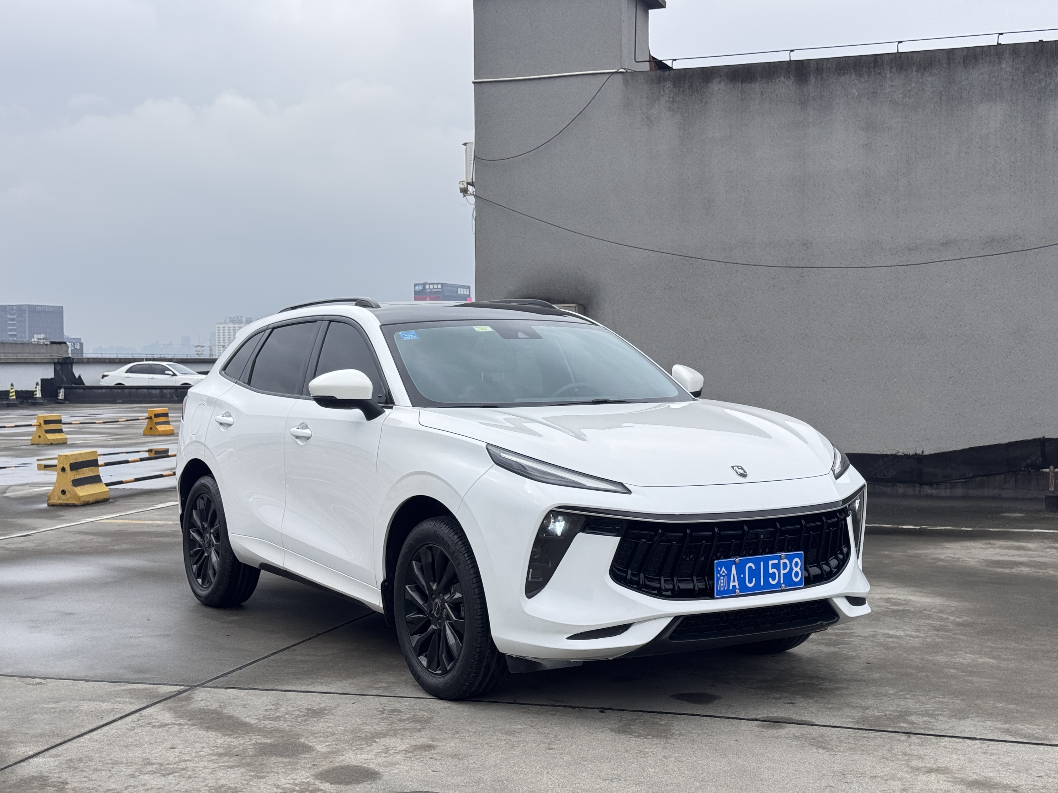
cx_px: 529
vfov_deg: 30.3
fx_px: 1467
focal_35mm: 48
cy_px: 396
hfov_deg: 39.7
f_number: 1.78
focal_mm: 6.76
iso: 64
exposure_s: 1/2045
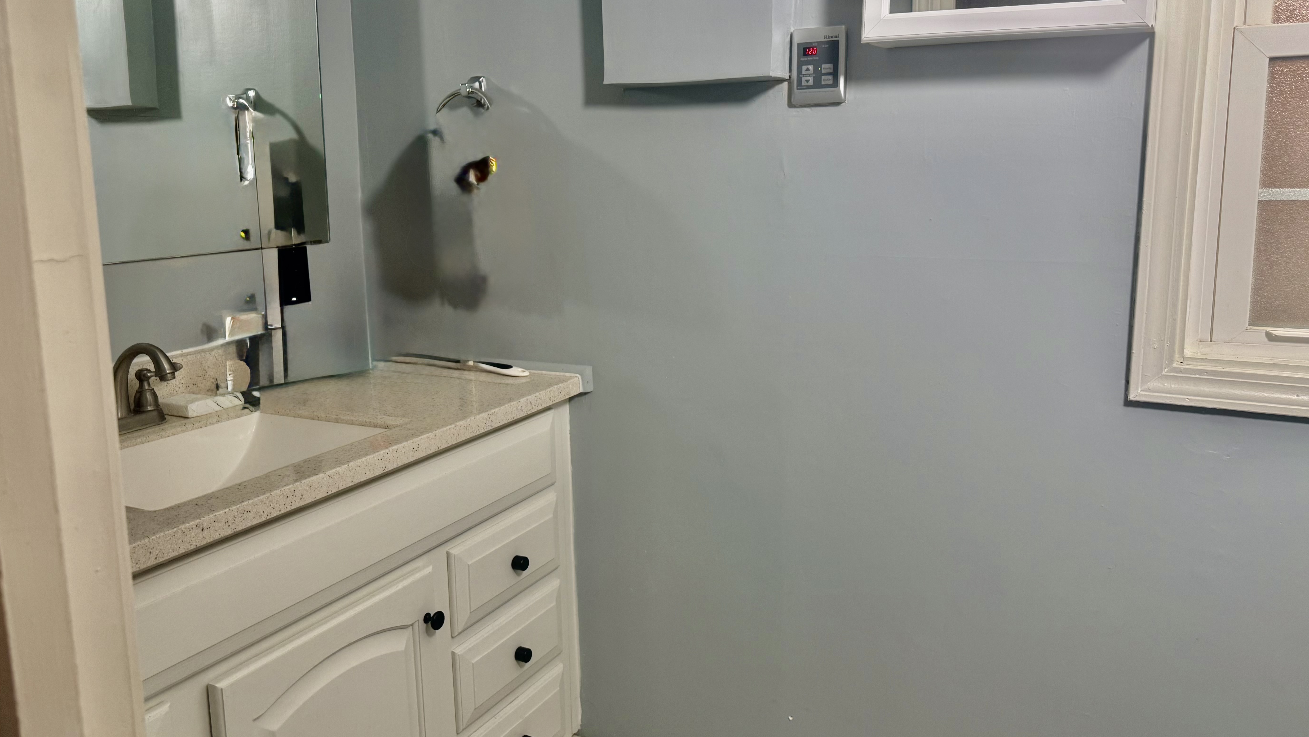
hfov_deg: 69.9
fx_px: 937
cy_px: 315
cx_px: 647
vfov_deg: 42.8
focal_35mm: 27
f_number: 1.78
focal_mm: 6.76
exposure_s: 1/60
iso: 125
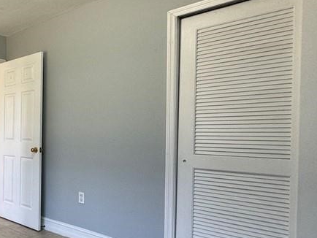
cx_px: -8
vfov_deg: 42.9
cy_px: 137
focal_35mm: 33
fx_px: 302
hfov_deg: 45.5
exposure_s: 1/99
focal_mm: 2.22
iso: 125
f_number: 2.2
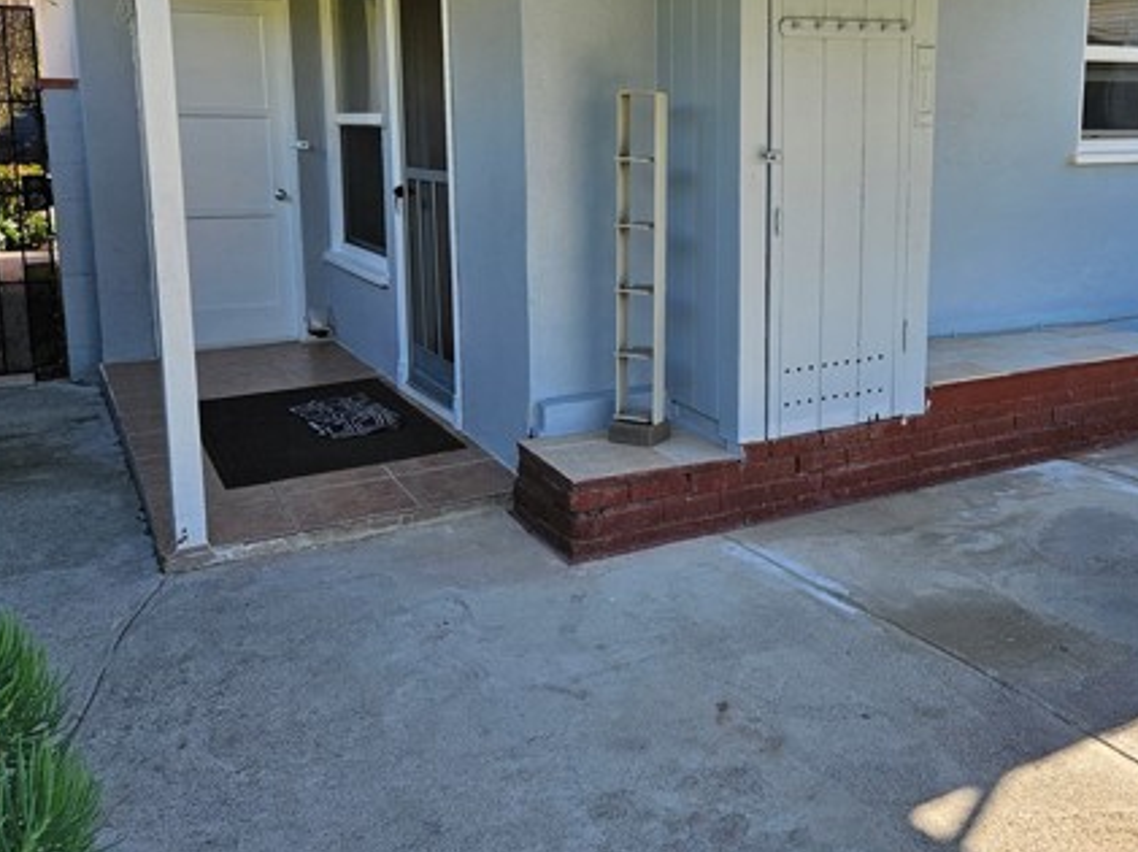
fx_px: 1150
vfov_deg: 40.2
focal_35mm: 35
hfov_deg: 51.9
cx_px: 741
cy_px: 295
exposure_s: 1/719
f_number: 1.8
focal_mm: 5.4
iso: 40
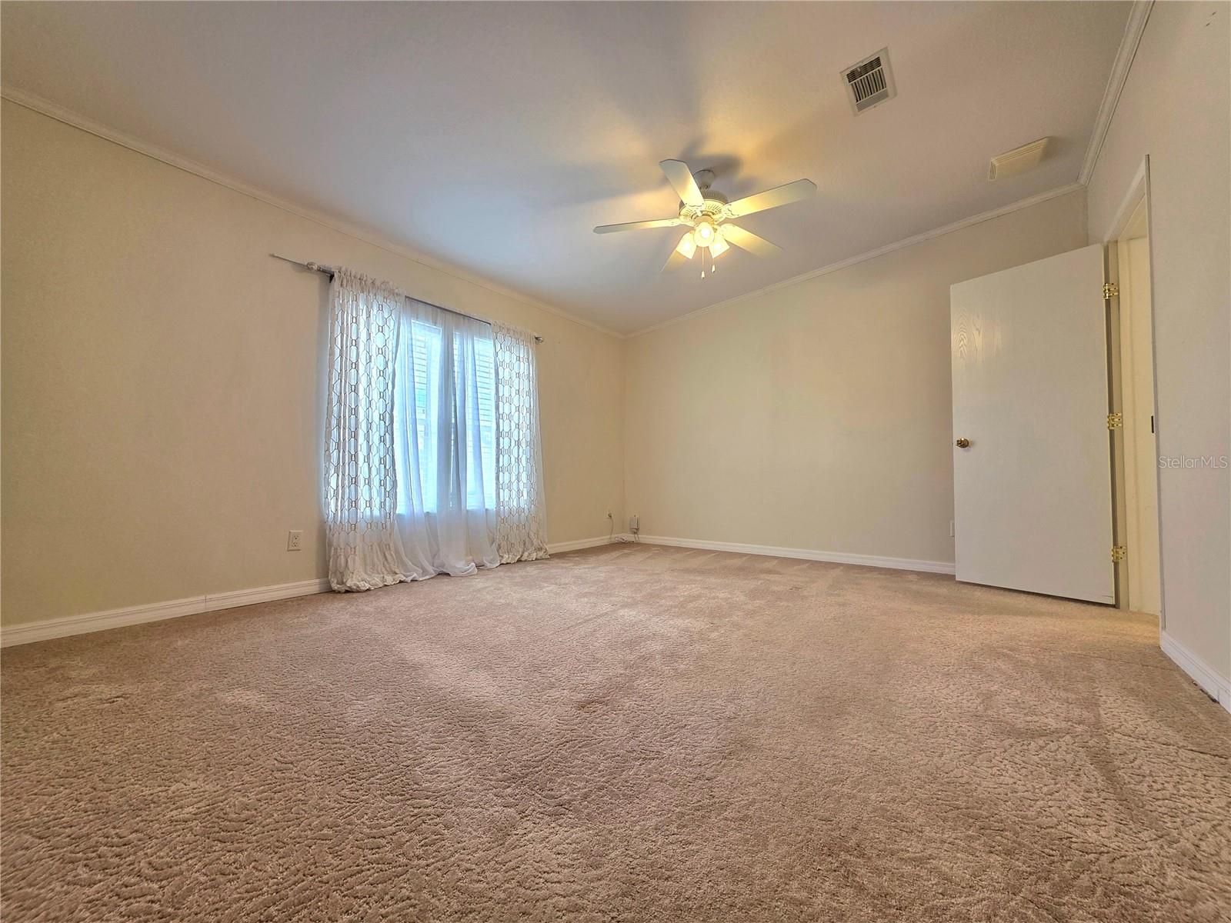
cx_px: 616
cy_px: 462
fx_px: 462
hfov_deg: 106.2
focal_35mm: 13
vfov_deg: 89.9
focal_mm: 2.2
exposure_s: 1/120
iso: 125
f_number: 1.9
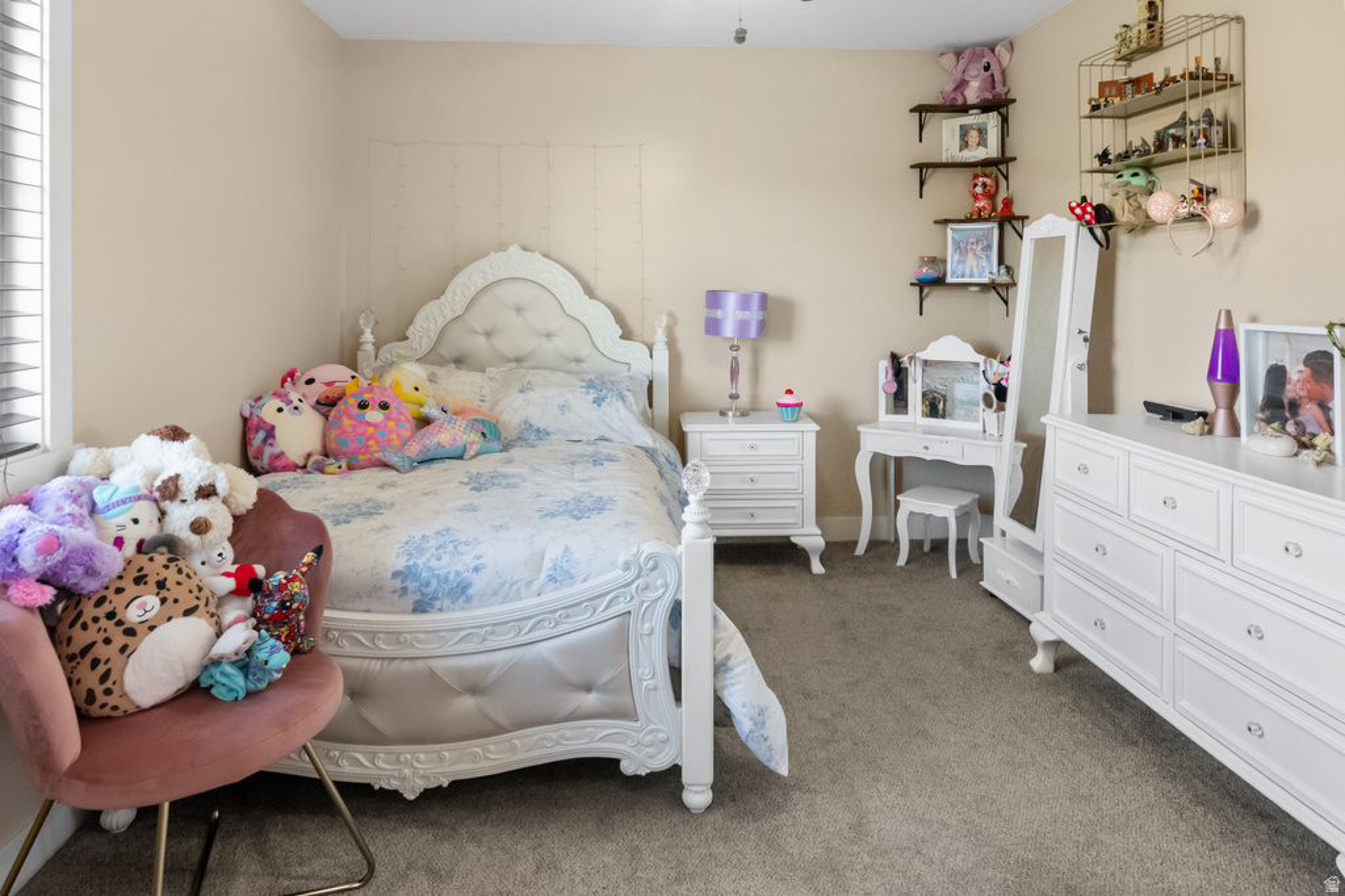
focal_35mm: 21
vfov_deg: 59.5
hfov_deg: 81.2
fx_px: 784
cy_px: 448
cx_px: 672
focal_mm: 14
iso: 3200
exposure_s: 1/30
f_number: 6.3
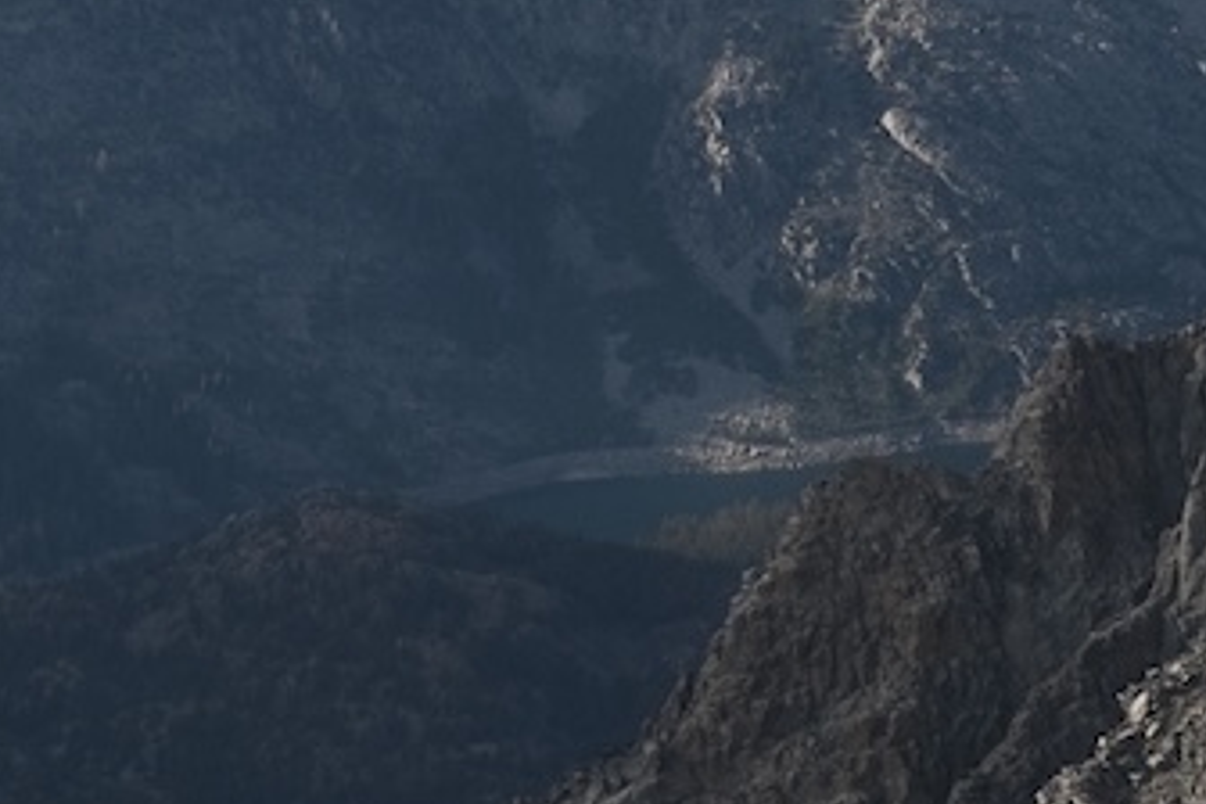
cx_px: 2728
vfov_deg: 3.9
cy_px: -1143
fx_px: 11557
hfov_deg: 5.8
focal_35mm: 345
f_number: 8
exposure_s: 1/250
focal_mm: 58
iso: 50
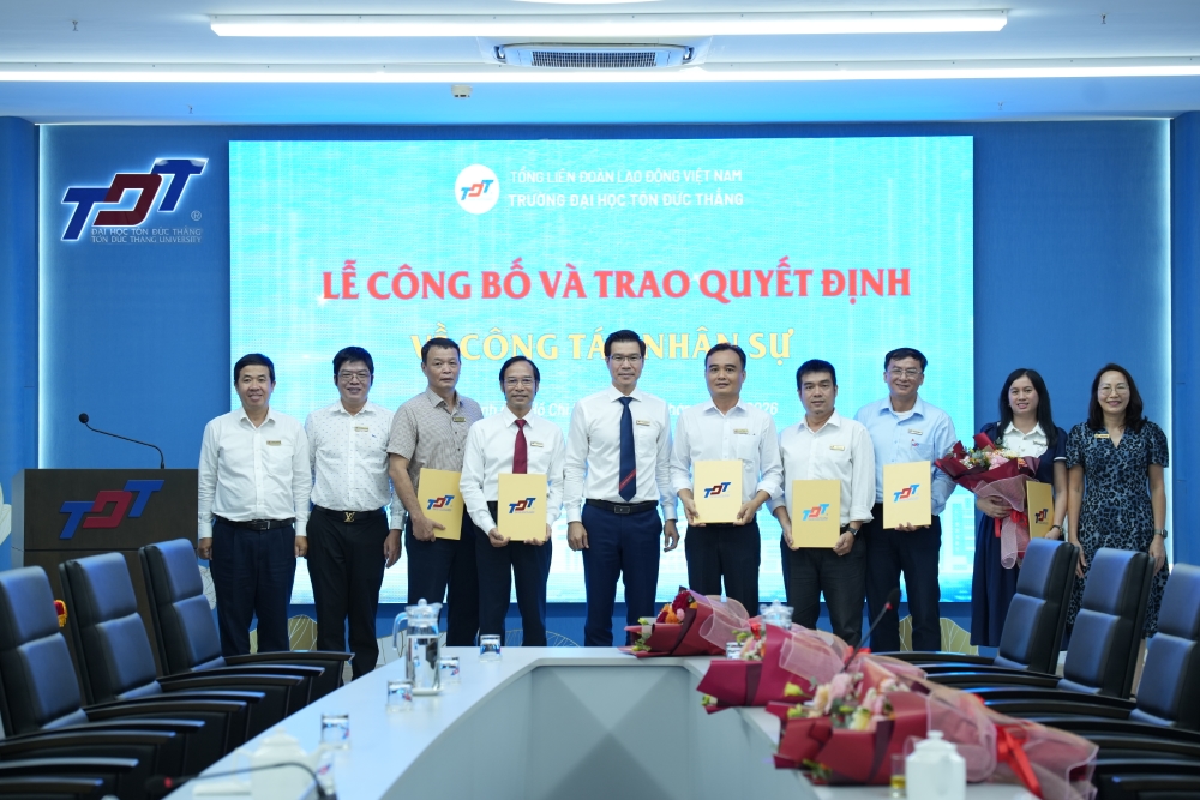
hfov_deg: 22.9
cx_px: 600
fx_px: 2967
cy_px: 400
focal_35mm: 89
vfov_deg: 15.4
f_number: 4
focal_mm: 89
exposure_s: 1/100
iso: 800
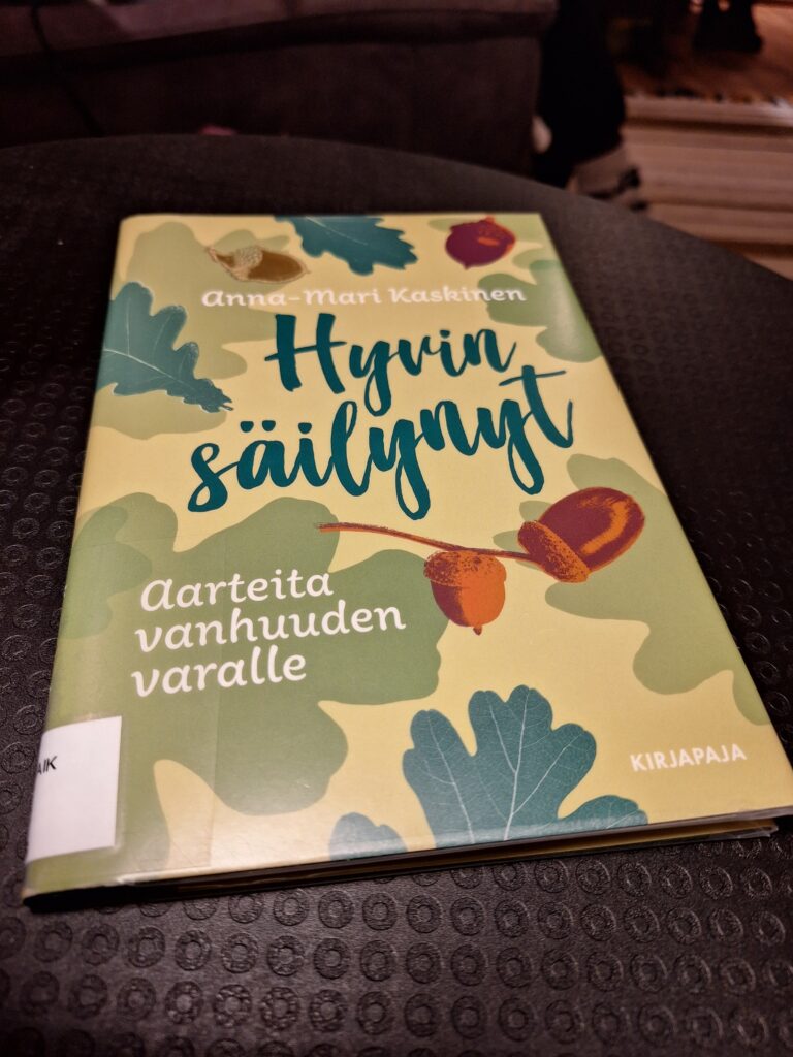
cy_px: 528
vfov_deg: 73.9
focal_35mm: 23
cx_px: 396
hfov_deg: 58.9
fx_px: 703
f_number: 1.8
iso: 160
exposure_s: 1/50
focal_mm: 5.54
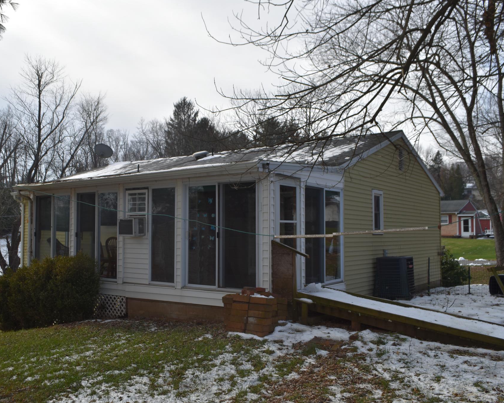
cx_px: 211
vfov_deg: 43.4
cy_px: 201
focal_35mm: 34
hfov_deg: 52.6
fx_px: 507
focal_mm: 20
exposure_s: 1/200
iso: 100
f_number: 8
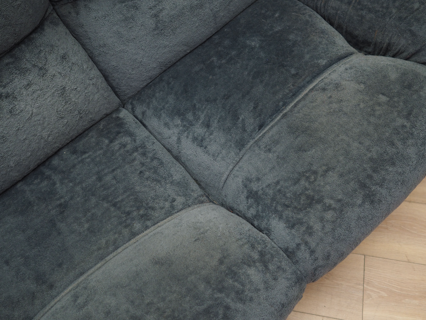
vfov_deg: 41.8
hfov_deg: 54.0
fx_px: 418
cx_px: 213
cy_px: 160
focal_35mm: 34
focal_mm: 17
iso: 320
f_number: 2.5
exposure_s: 1/25
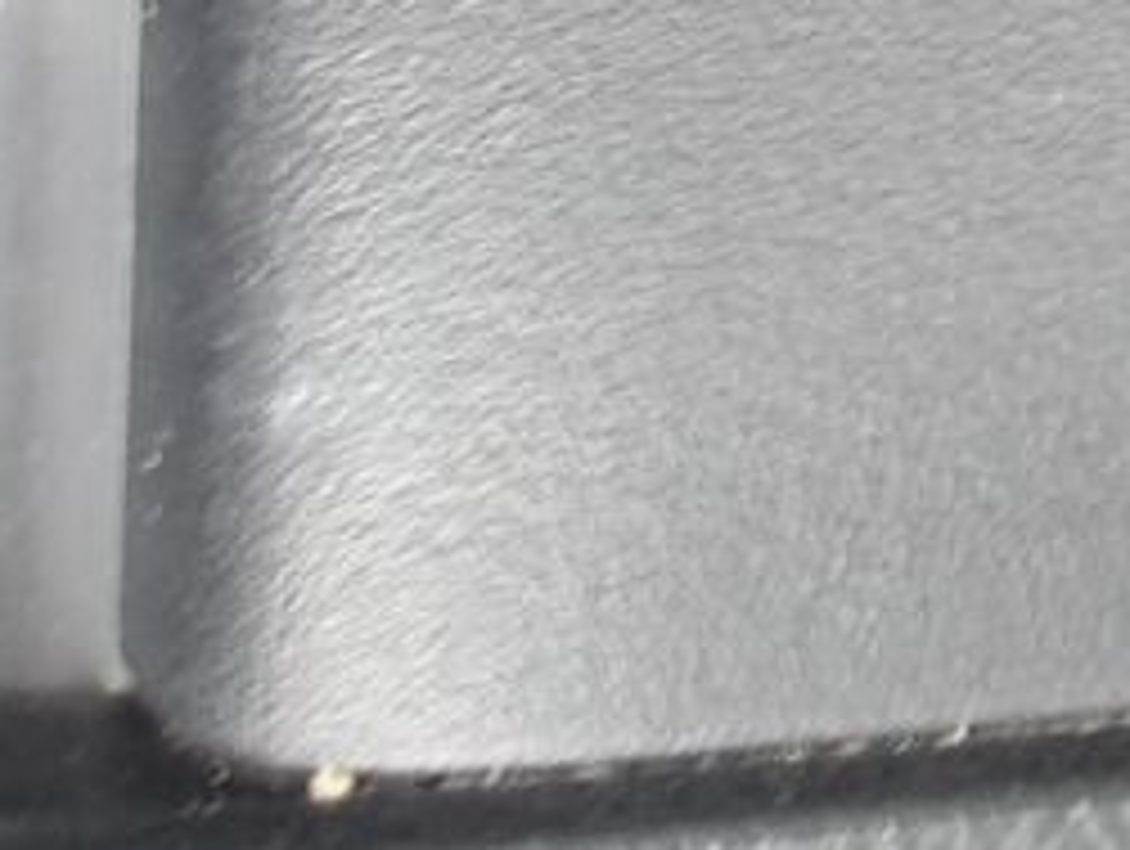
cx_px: 1963
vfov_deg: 13.2
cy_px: -144
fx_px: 3596
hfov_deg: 15.6
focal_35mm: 110
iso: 289
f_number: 3
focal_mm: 4.9
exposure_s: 1/15
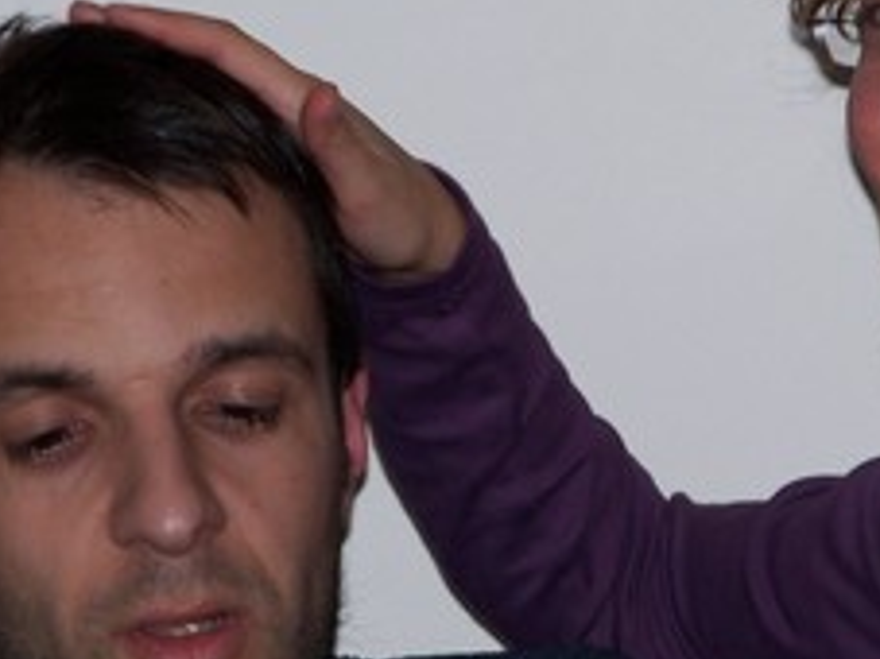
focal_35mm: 276
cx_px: 531
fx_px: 7013
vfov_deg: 5.4
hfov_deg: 7.2
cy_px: 357
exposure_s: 1/100
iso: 80
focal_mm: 23.1
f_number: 3.2
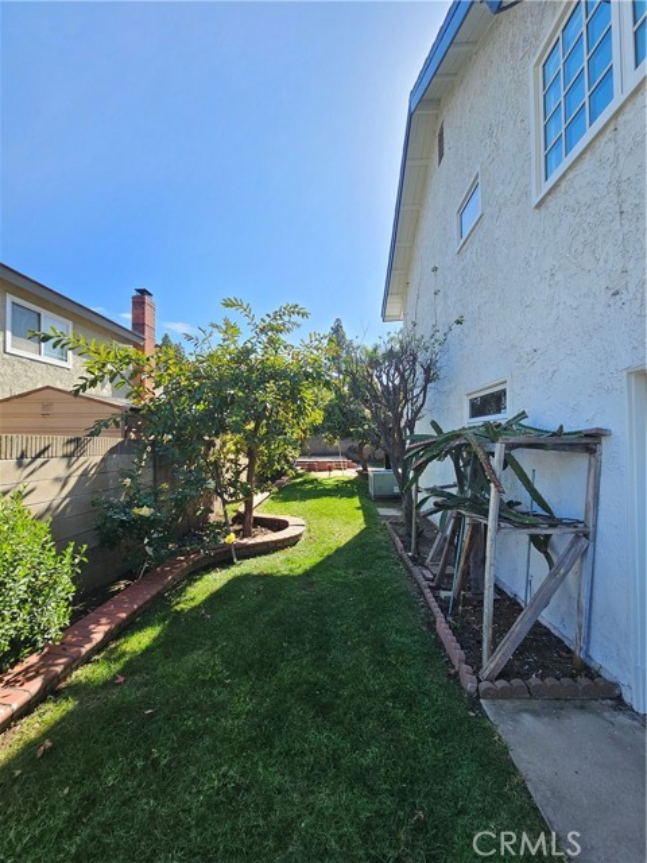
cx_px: 324
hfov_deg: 89.9
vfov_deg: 106.2
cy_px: 432
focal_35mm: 13
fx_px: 324
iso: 50
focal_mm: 2.2
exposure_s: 1/633
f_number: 2.2
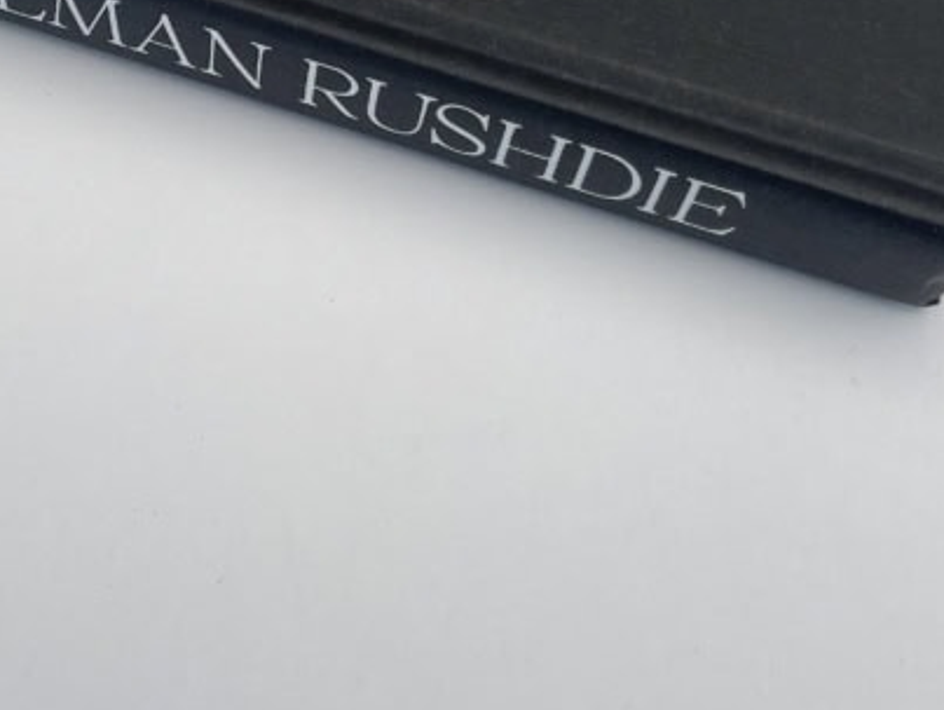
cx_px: 131
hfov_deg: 28.4
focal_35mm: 66
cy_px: -148
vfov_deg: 20.8
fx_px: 1801
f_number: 1.6
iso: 32
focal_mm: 4.2
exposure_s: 1/344
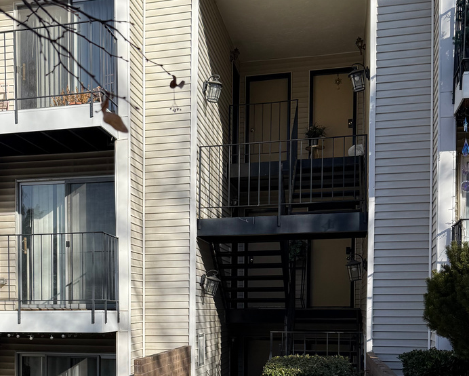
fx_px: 722
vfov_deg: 28.2
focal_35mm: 52
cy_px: 327
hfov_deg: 35.3
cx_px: 126
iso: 80
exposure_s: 1/3425
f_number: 1.78
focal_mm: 6.76
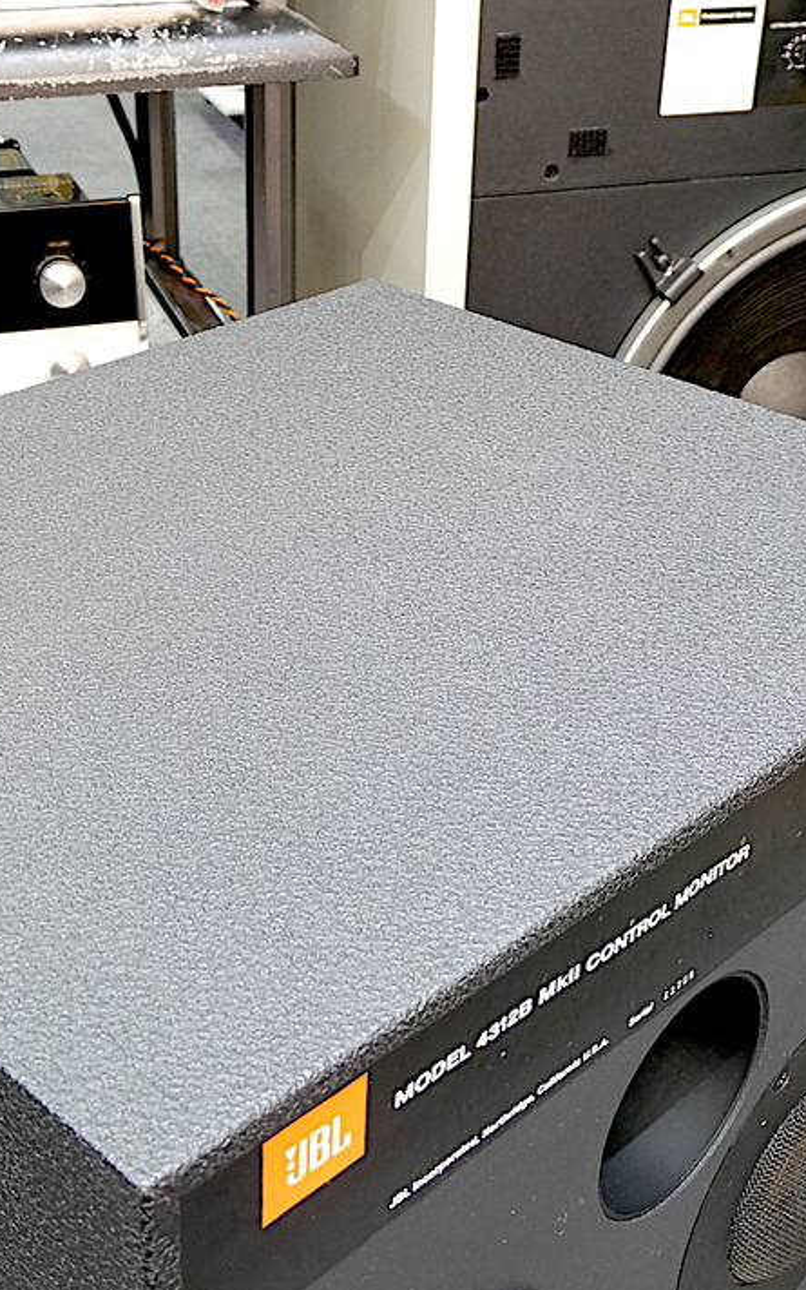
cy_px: 650
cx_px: 263
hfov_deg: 25.7
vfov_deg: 40.3
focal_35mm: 50
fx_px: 1757
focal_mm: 6.3
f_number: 3.7
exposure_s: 1/5
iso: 200
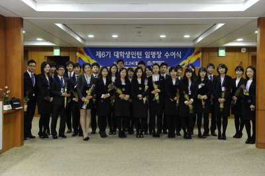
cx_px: 132
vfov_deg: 35.0
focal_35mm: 38
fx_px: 279
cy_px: 88
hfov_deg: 50.7
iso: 1600
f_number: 4.5
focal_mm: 38
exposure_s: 1/50
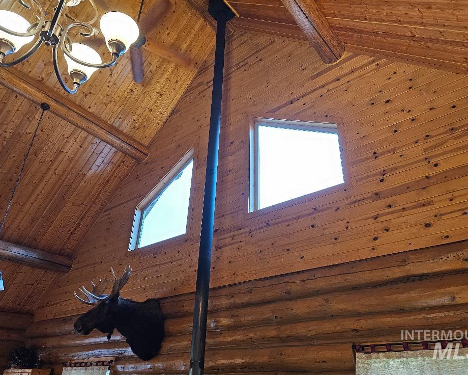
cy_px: 193
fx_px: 346
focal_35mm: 25
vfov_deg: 56.8
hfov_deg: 67.9
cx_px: 258
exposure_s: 1/60
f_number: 1.7
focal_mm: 6.3
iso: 500
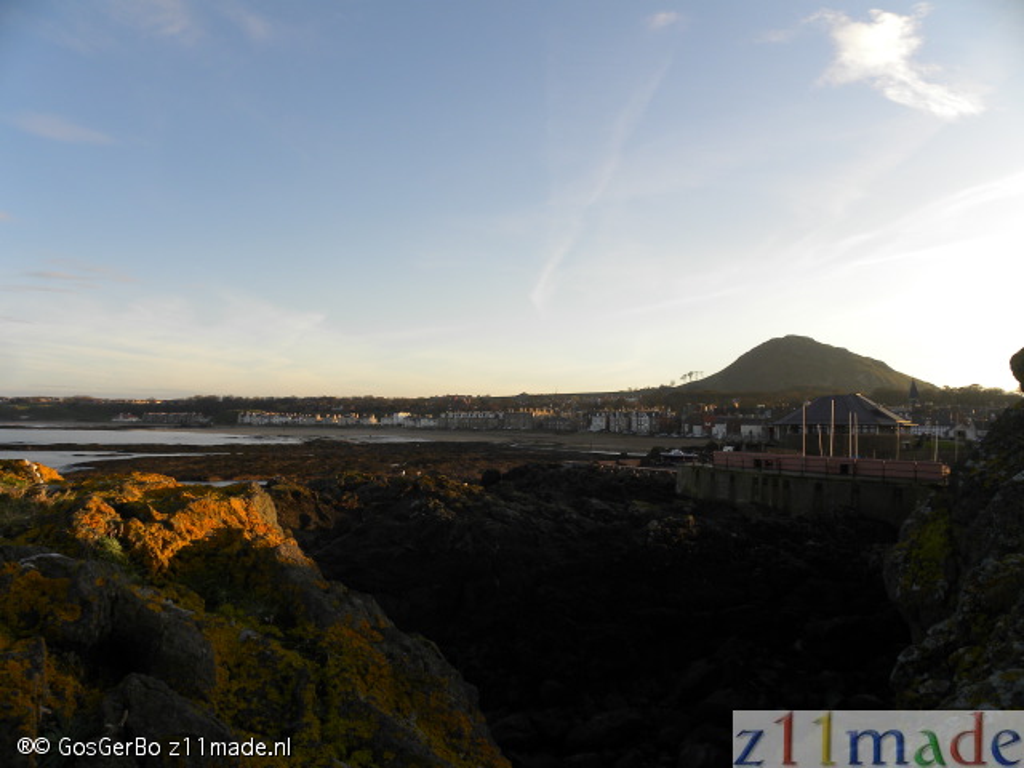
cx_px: 512
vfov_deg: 53.1
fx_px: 769
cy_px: 384
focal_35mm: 26
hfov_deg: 67.3
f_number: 4.5
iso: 64
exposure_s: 1/188
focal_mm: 4.6
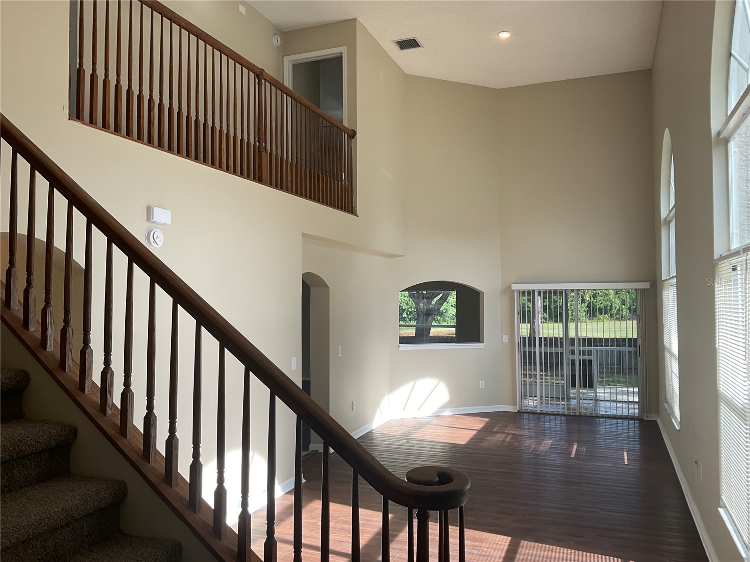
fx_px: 628
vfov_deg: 48.2
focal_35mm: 29
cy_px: 281
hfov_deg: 61.7
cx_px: 375
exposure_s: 1/124
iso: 16
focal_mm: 3
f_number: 1.8
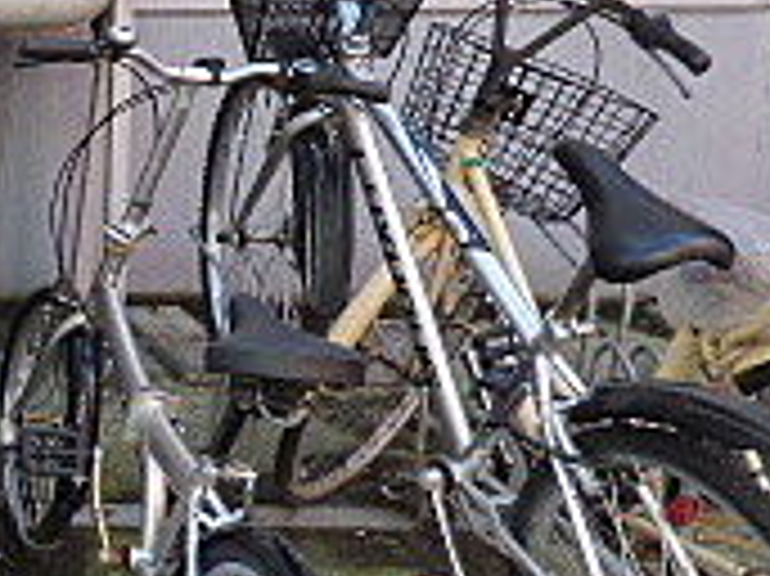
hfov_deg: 20.8
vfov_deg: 19.6
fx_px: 1667
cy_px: 225
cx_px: -477
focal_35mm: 75
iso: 160
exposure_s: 1/125
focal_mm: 3.58
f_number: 4.5
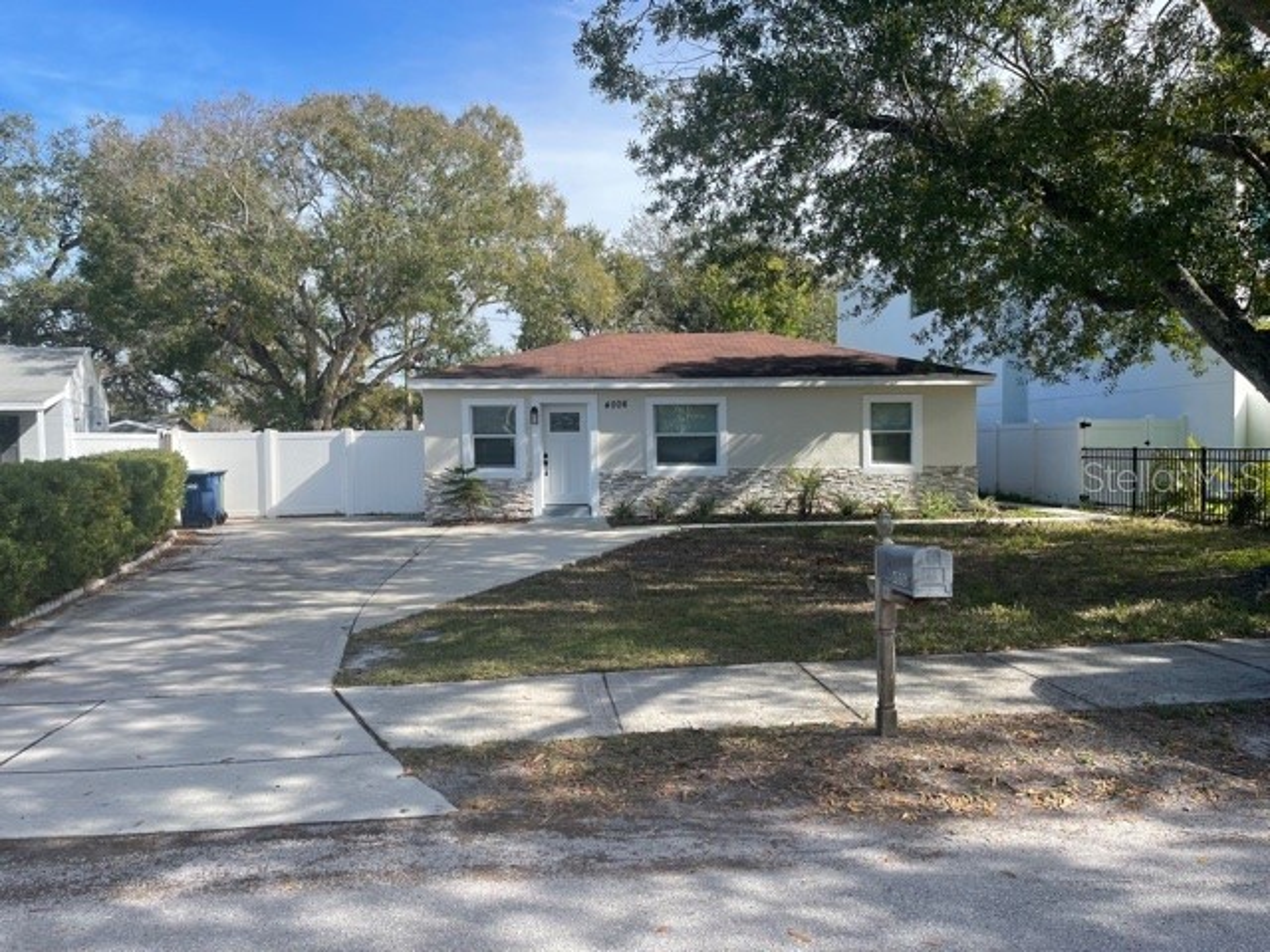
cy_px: 476
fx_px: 954
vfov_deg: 53.1
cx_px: 635
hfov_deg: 67.3
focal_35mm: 26
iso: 32
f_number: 1.6
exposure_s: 1/1912
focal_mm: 5.1
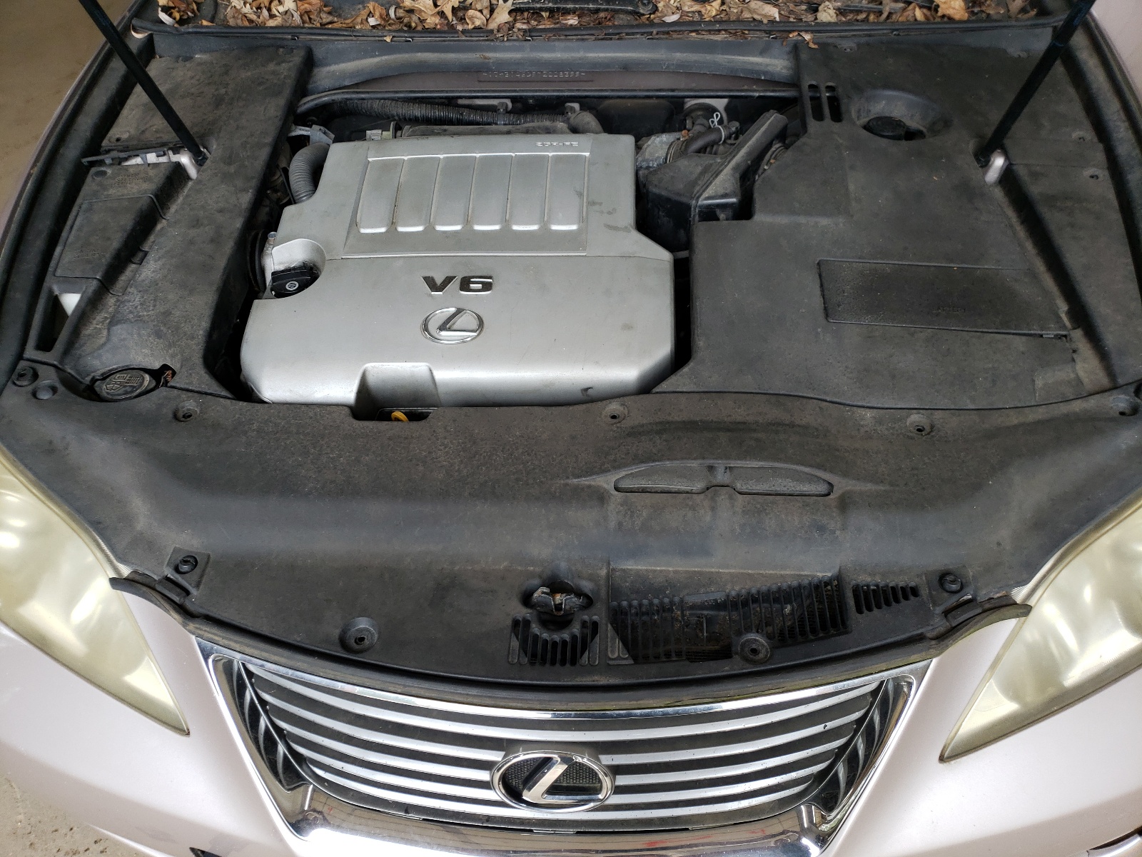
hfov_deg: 67.3
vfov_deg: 53.1
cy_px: 428
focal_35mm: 26
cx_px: 571
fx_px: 858
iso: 50
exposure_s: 1/120
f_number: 1.5
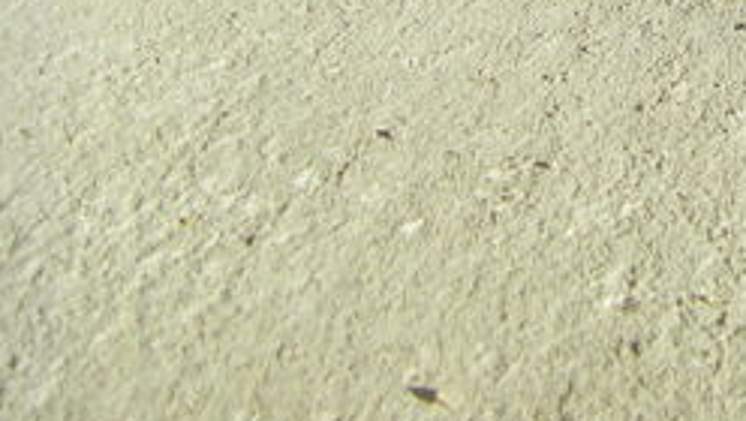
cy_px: -183
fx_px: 1980
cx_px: 869
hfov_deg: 20.1
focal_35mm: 100
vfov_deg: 11.7
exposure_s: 1/200
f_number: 7
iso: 64
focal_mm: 6.3
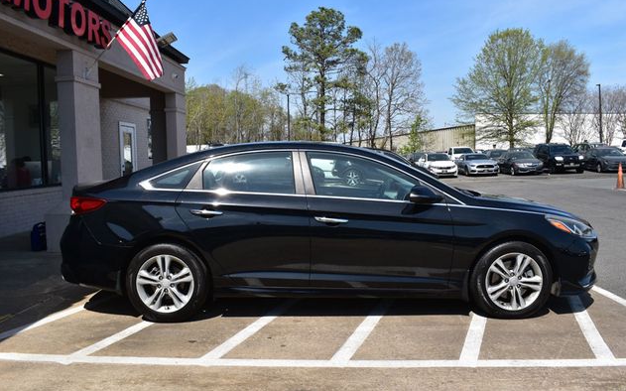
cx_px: 316
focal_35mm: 31
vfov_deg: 40.6
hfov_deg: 61.2
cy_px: 184
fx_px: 529
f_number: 11
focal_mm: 20
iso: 320
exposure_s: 1/500
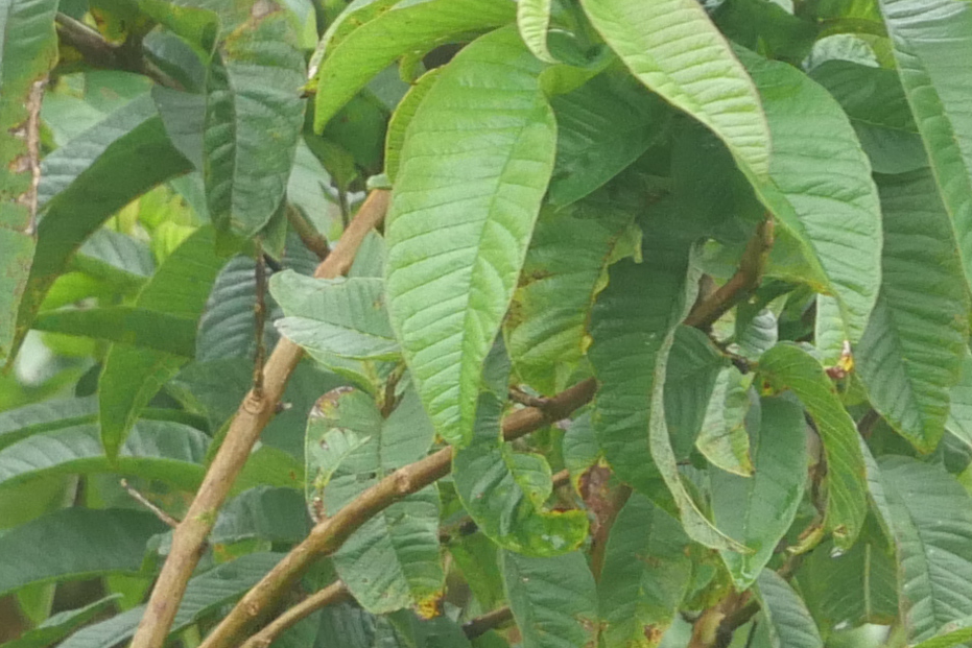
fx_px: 18767
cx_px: 432
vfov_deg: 2.0
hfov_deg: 3.0
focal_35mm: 695
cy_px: 1825
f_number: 5.6
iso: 640
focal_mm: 60
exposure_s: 1/125
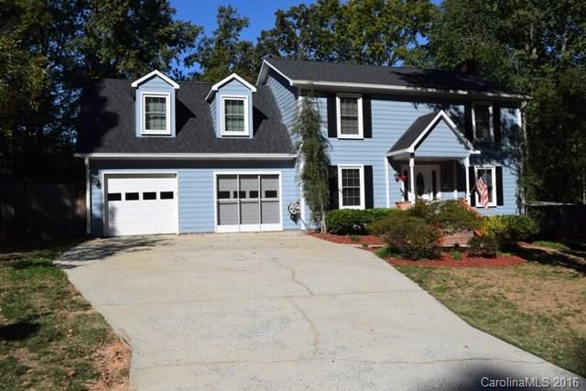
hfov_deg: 59.5
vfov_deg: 41.7
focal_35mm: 32
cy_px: 196
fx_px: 513
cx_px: 293
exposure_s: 1/500
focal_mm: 21
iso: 200
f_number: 11
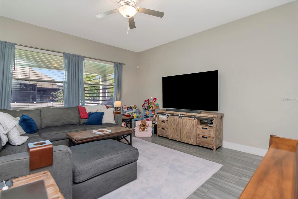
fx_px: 137
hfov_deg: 95.0
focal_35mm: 16
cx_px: 149
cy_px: 100
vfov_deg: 72.0
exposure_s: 1/160
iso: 800
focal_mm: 11
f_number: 5.6
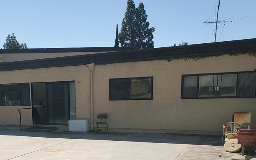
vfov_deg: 27.4
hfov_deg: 42.7
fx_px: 314
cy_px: 149
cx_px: 58
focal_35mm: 45
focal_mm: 4.3
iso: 50
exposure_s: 1/1889
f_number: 2.4
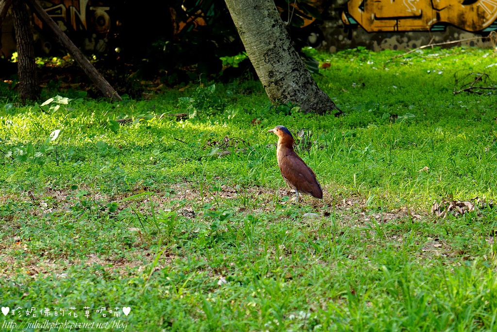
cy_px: 166
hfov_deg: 13.0
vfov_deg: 8.7
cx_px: 248
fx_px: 2175
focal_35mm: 158
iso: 640
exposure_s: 1/200
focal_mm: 105
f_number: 5.6
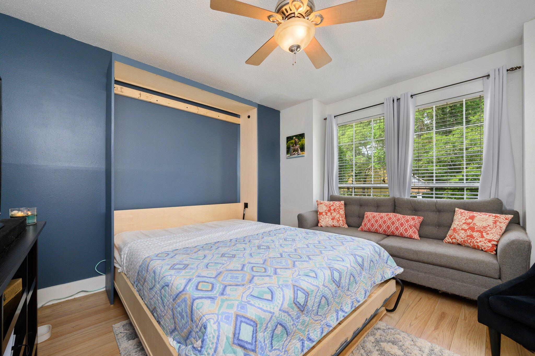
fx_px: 208
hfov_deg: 104.3
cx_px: 268
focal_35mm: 14
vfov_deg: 81.1
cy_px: 178
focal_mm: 14
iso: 320
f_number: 9
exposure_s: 1/30
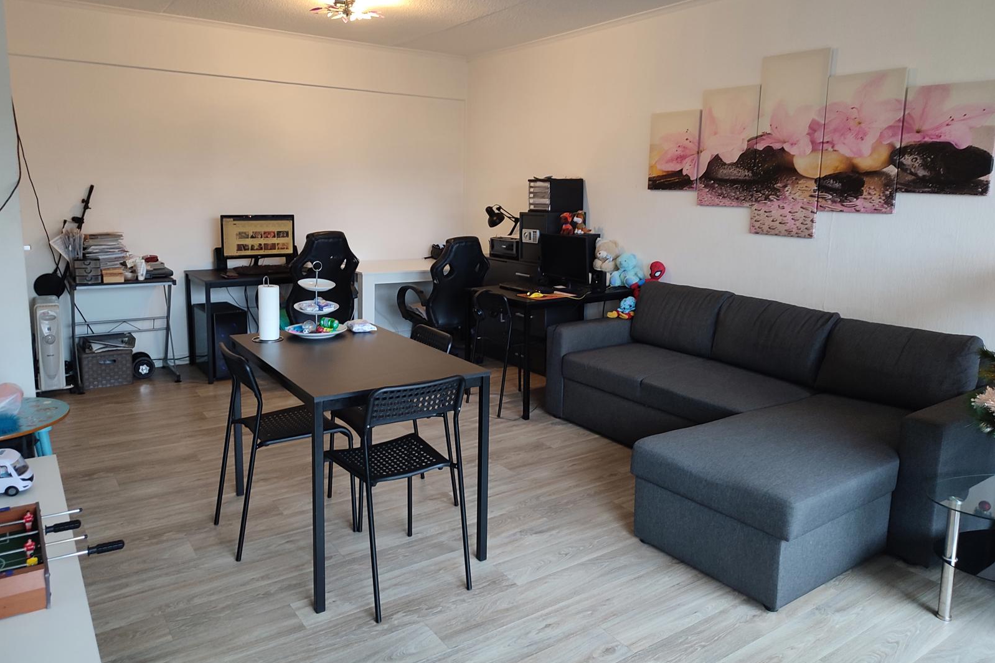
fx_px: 691
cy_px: 293
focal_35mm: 25
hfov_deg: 71.5
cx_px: 498
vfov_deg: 51.2
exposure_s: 1/20
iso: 741
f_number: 1.89
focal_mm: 5.89
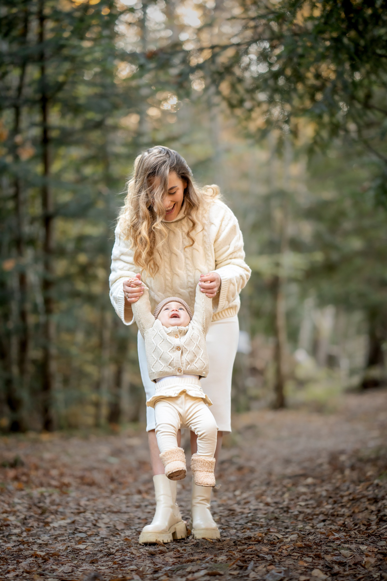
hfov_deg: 16.1
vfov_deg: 23.9
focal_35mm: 85
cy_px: 290
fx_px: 1371
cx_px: 194
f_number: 2
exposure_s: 1/320
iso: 1000
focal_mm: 85
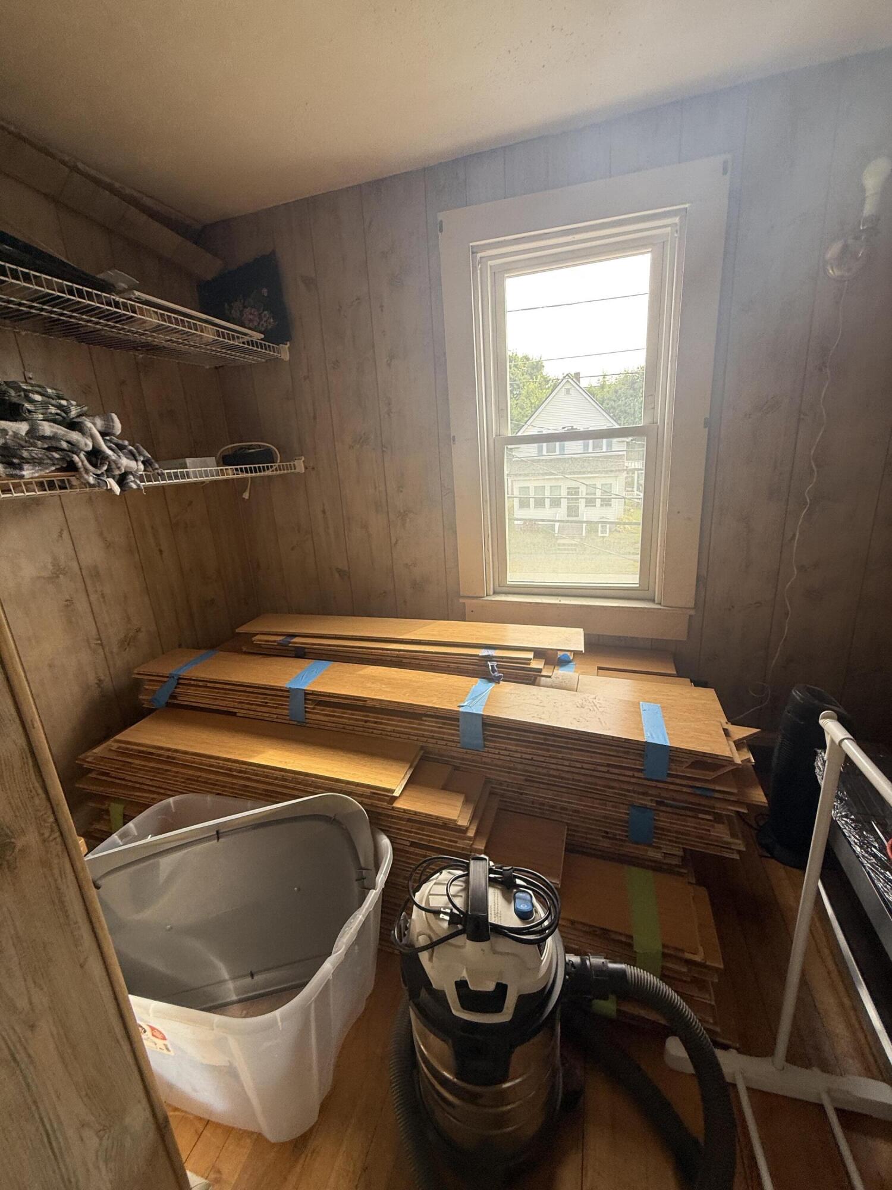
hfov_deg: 85.7
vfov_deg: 102.1
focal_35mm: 14
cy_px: 595
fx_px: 481
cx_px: 446
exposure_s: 1/99
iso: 40
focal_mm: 2.22
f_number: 2.2
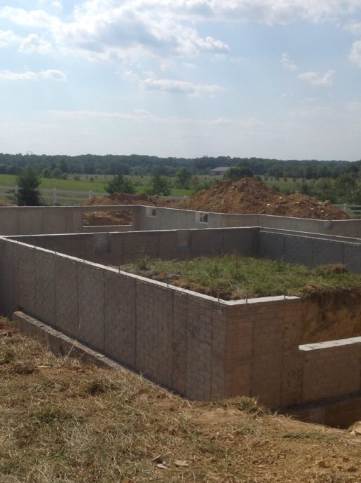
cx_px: 173
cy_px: 252
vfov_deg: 36.9
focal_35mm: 52
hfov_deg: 28.0
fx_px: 725
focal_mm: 4.28
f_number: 2.4
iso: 50
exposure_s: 1/3367
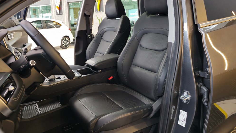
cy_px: 54
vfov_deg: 44.2
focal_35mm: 26
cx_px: 114
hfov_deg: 71.9
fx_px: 163
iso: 160
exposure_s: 1/60
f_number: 1.7
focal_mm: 6.3
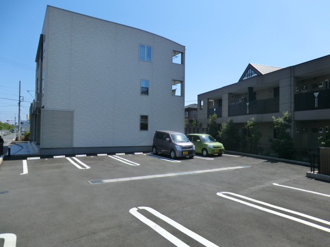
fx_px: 229
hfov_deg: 71.6
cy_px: 124
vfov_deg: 56.8
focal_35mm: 24
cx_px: 165
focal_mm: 4.3
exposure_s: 1/250
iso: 80
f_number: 7.5
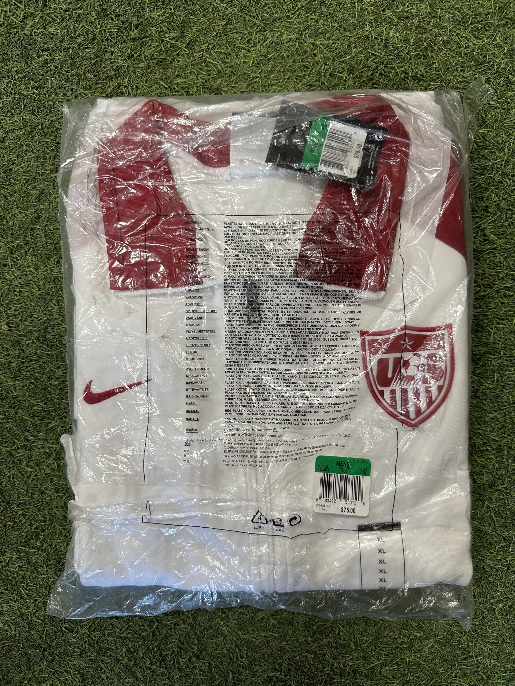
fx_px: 476
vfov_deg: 71.6
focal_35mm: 24
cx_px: 258
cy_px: 343
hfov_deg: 56.8
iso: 100
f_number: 1.78
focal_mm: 6.86
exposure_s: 1/121
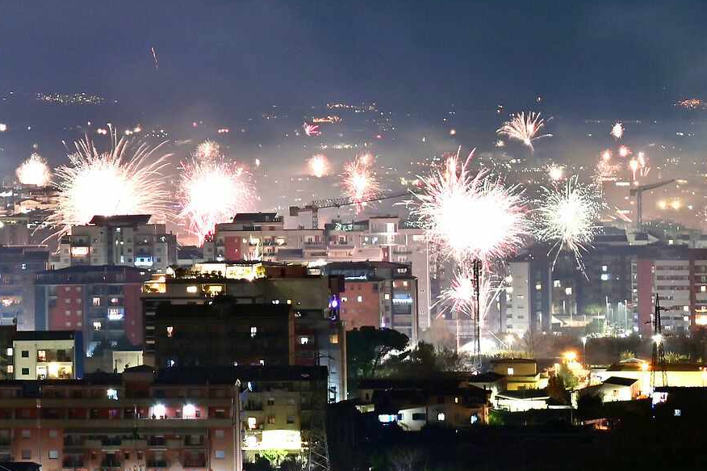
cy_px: 169
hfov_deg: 8.7
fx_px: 4573
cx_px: -190
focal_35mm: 233
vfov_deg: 5.9
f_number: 7.1
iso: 100
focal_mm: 85
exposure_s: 5
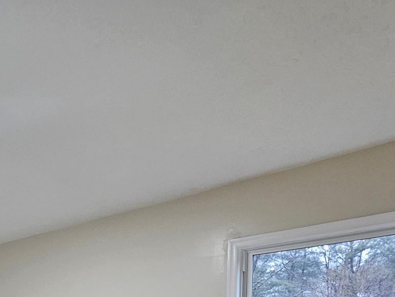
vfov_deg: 31.2
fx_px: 399
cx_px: 32
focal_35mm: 35
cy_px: 389
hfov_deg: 46.8
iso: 200
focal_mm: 2.2
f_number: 2.2
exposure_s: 1/60
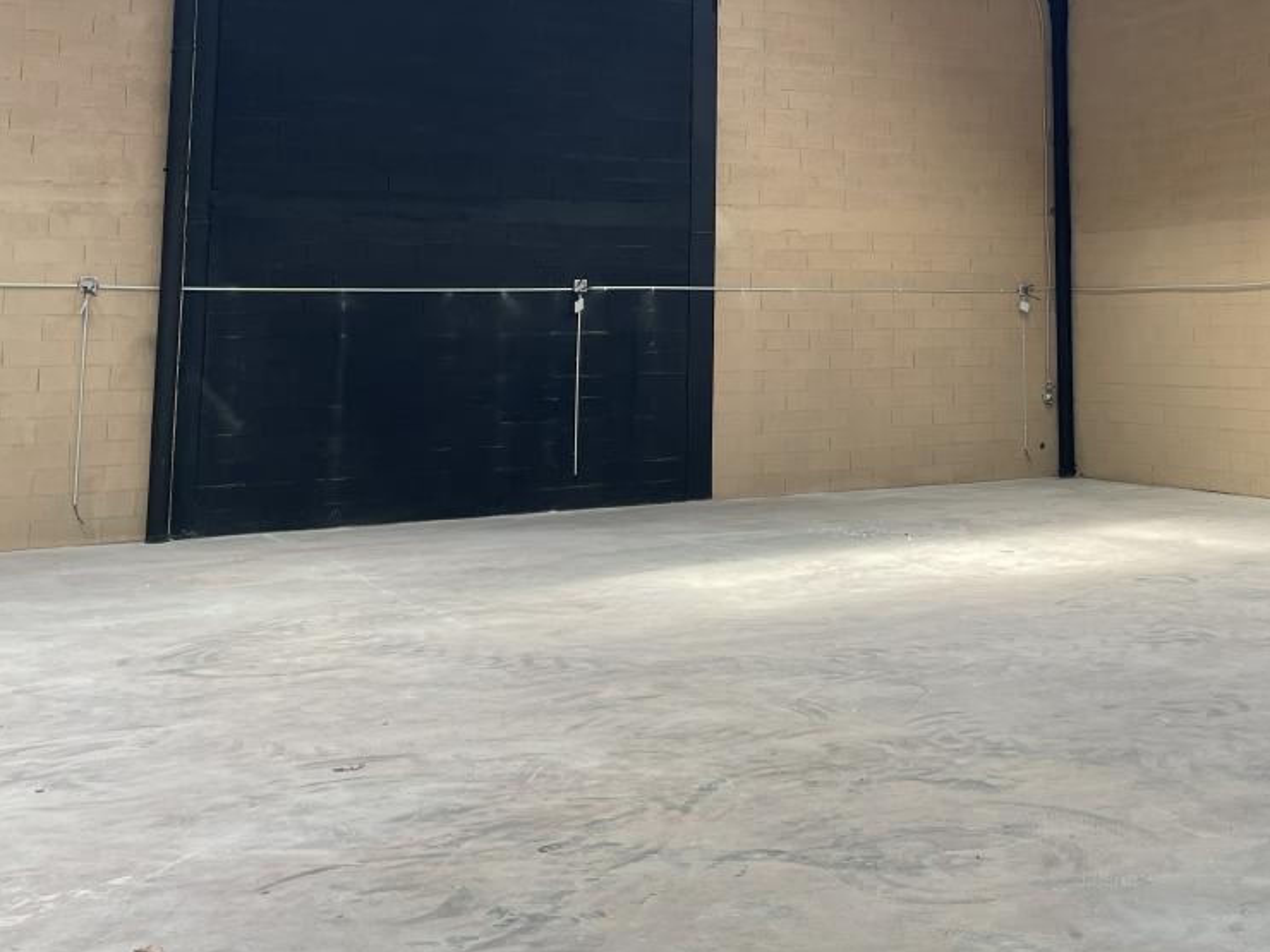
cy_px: 136
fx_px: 1651
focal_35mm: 45
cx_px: 946
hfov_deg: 40.9
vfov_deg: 31.0
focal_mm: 4.2
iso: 32
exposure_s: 1/121
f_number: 1.6
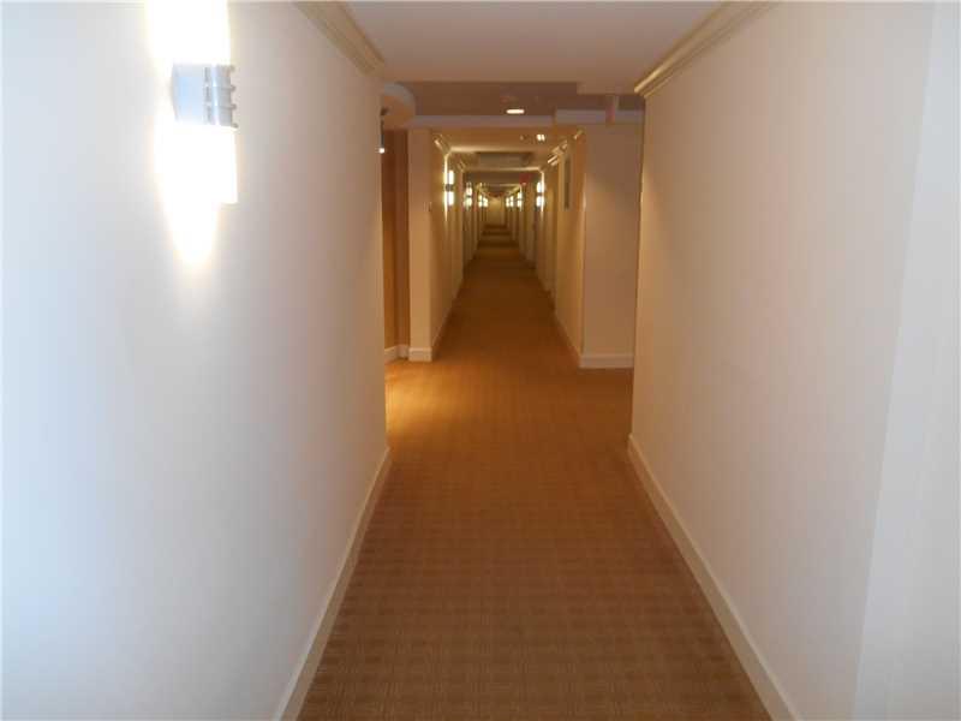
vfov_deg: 53.1
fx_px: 722
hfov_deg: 67.3
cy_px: 360
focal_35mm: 26
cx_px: 480
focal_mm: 4.7
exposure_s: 1/25
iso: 200
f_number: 3.4
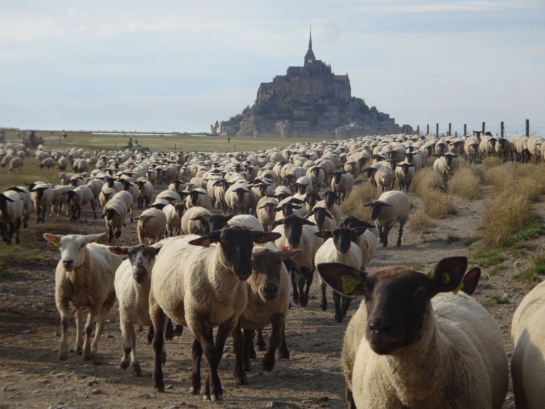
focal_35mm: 123
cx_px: 272
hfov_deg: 16.0
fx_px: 1937
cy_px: 204
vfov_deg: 12.0
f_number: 5.6
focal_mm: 20.96
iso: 80
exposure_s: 1/320
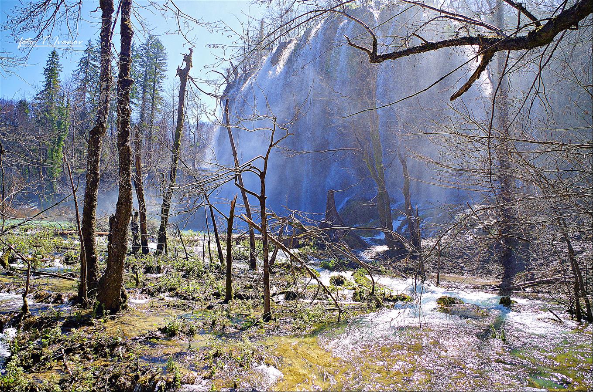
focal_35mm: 27
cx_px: 296
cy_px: 196
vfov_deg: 47.7
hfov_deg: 67.5
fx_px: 444
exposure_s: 1/250
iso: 100
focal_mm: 18
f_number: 4.5
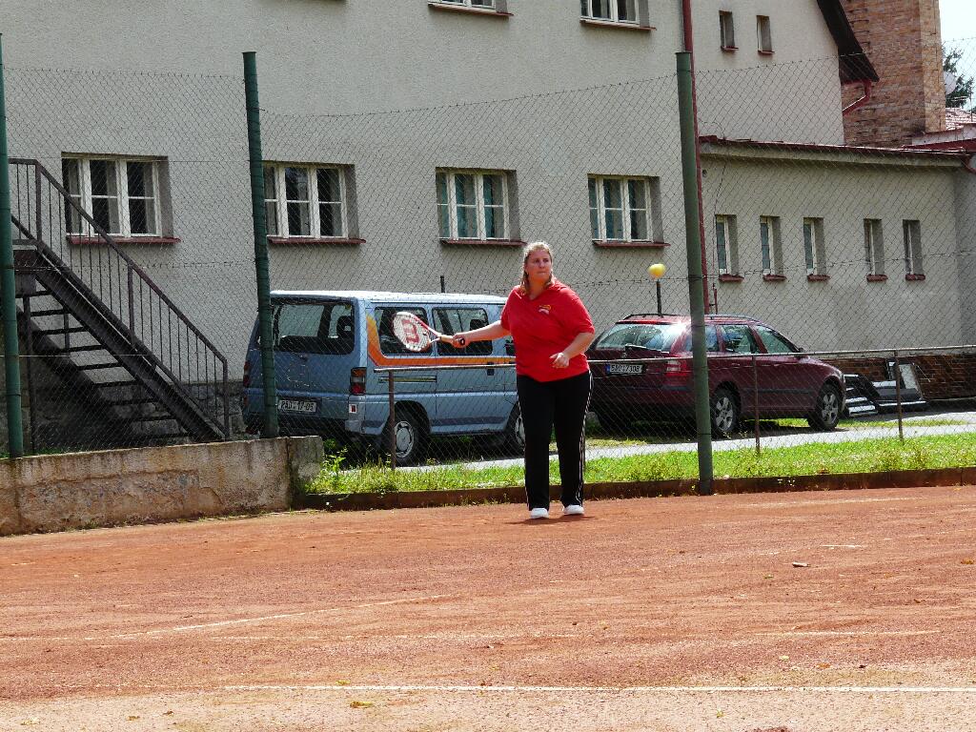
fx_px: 3214
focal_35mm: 114
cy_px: 366
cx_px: 488
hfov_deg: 17.3
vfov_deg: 13.0
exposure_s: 1/200
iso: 100
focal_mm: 18.8
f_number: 5.6
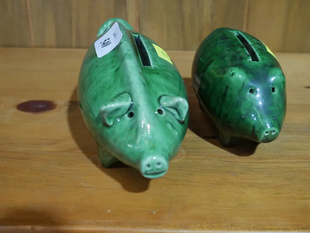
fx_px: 448
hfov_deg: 38.2
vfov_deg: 29.1
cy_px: 116
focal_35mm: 50
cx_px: 155
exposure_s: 1/60
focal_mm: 25
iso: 1000
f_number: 5.3
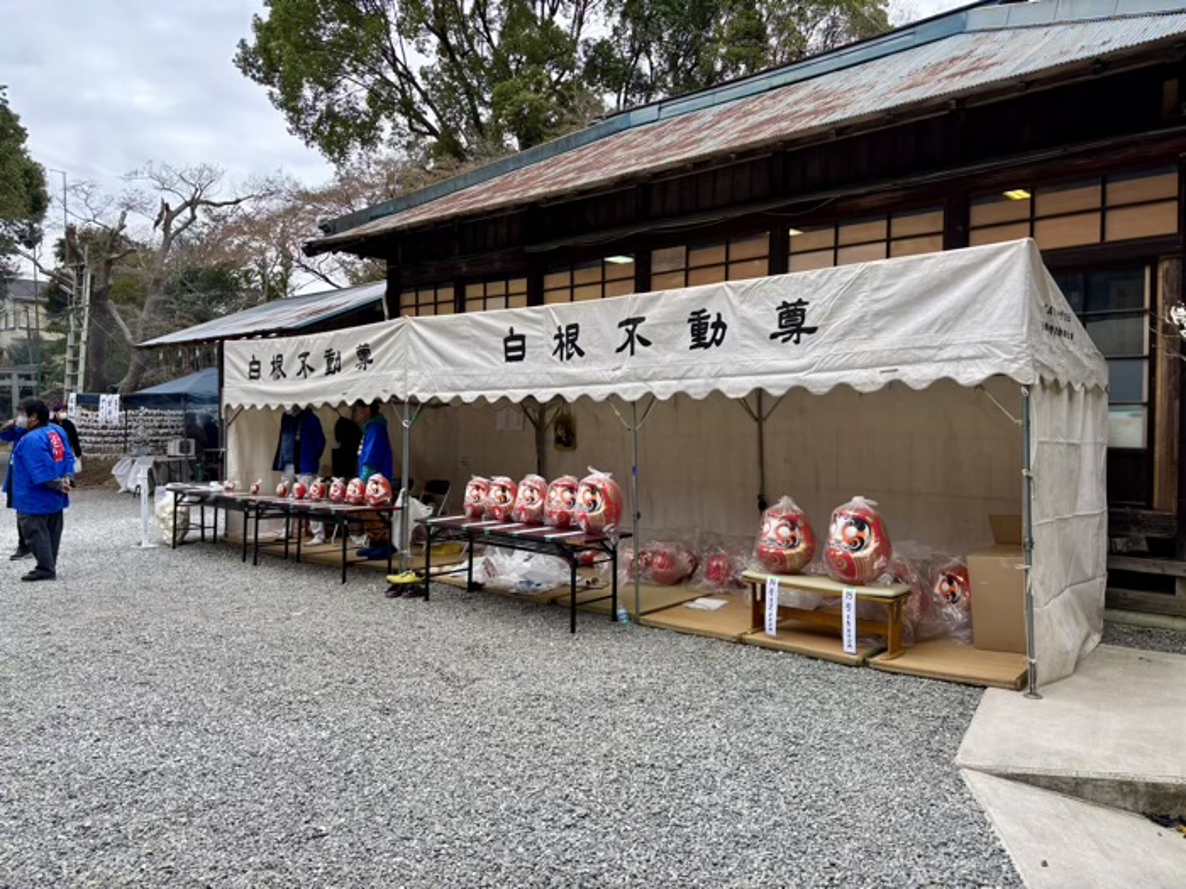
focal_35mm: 26
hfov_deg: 67.3
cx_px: 593
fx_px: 891
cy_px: 444
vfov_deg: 53.1
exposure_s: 1/484
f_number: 1.6
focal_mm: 5.96
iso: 50
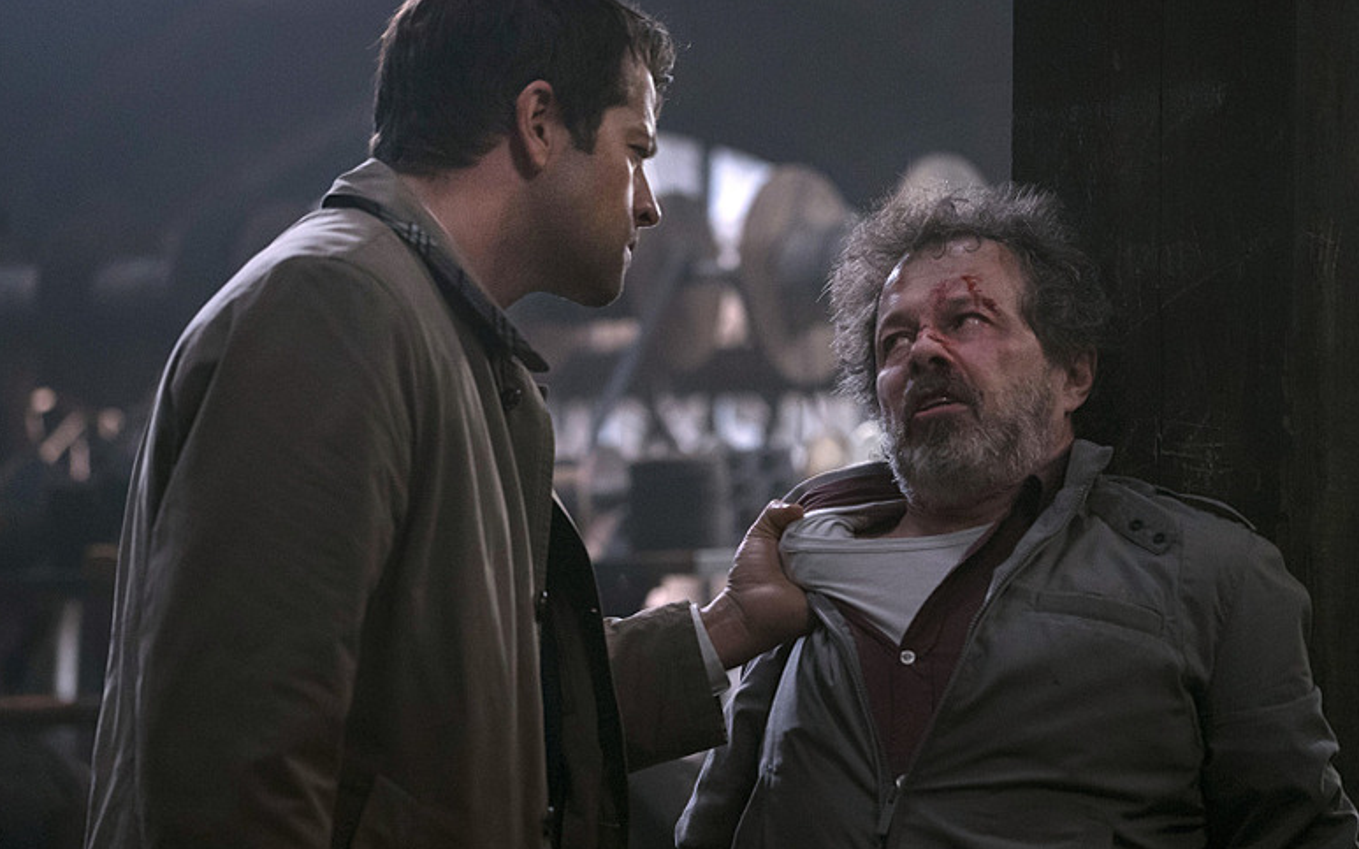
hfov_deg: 14.6
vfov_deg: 9.2
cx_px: 680
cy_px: 425
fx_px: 5296
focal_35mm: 143
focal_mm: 139
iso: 8000
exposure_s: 1/200
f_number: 4
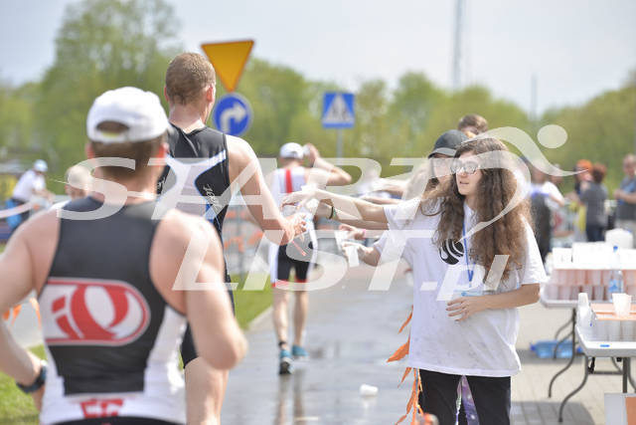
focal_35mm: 125
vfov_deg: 11.0
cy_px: 212
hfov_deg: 16.4
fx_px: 2209
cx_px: 318
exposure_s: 1/1250
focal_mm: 125
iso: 200
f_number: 4
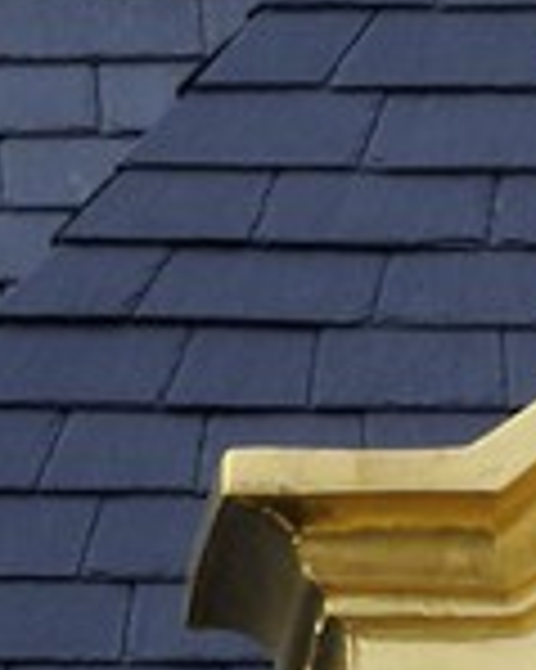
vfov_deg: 1.2
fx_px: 32990
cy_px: 1327
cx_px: -3000
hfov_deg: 0.9
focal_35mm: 1662
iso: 200
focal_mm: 165
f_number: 9
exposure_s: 1/160
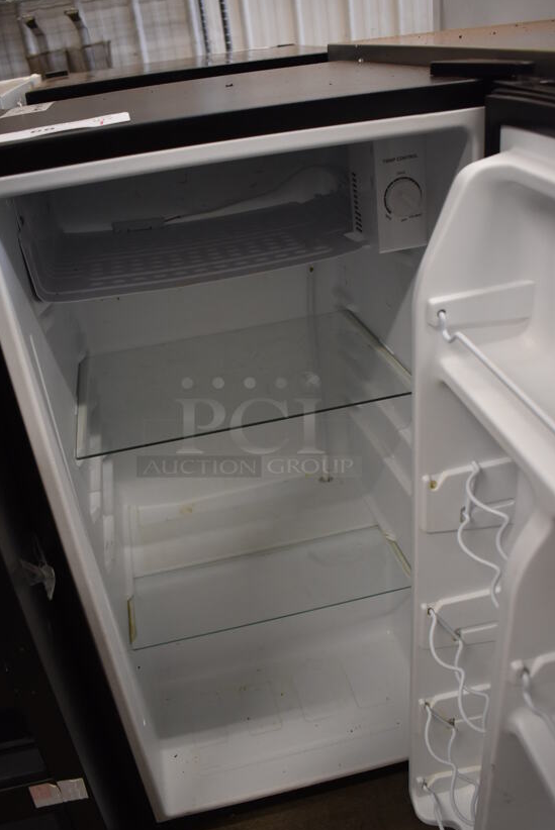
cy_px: 425
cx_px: 250
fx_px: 693
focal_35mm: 30
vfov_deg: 61.9
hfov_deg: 43.6
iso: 1000
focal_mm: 18
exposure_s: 1/125
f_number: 3.5
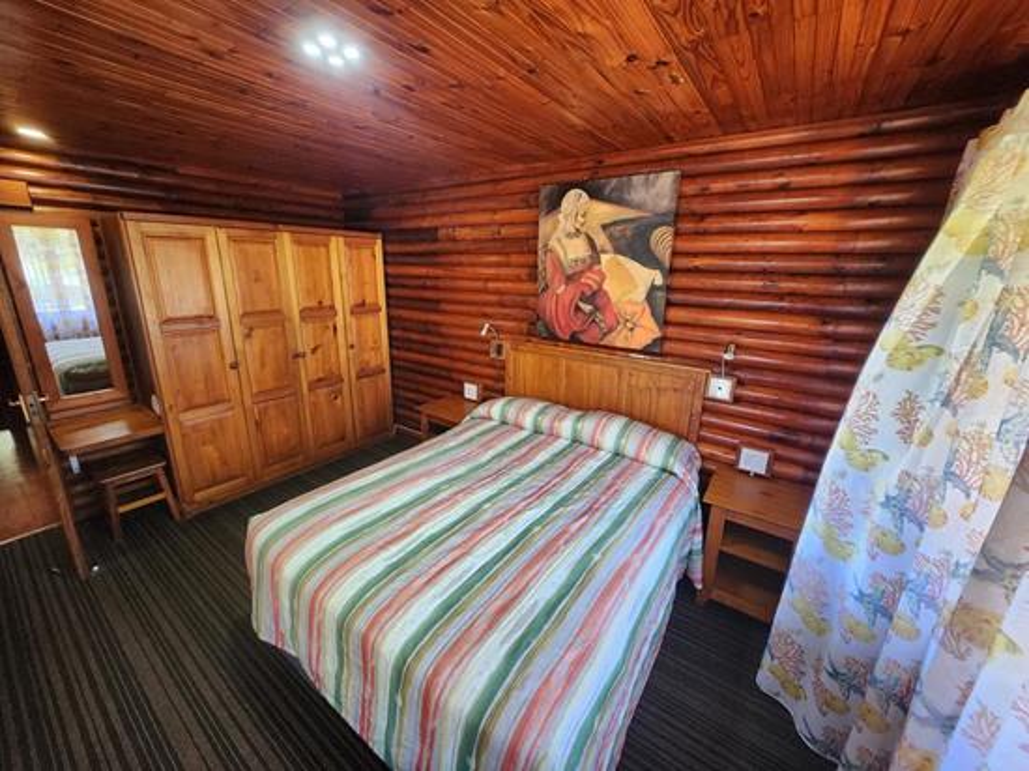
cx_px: 514
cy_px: 386
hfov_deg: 106.2
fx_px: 386
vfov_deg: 89.9
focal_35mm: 13
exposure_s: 1/50
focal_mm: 1.74
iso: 250
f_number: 2.2
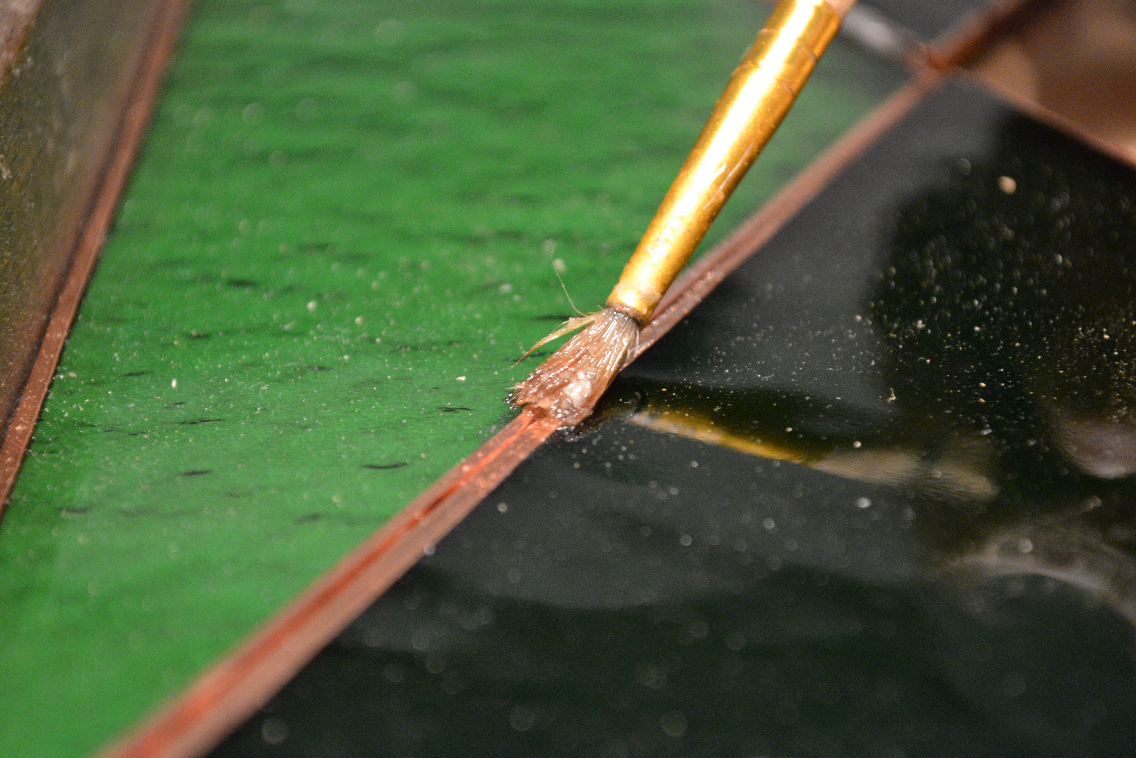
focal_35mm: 82
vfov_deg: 16.6
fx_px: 2603
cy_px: 379
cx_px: 568
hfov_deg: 24.6
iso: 3200
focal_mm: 55
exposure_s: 1/15
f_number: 5.6
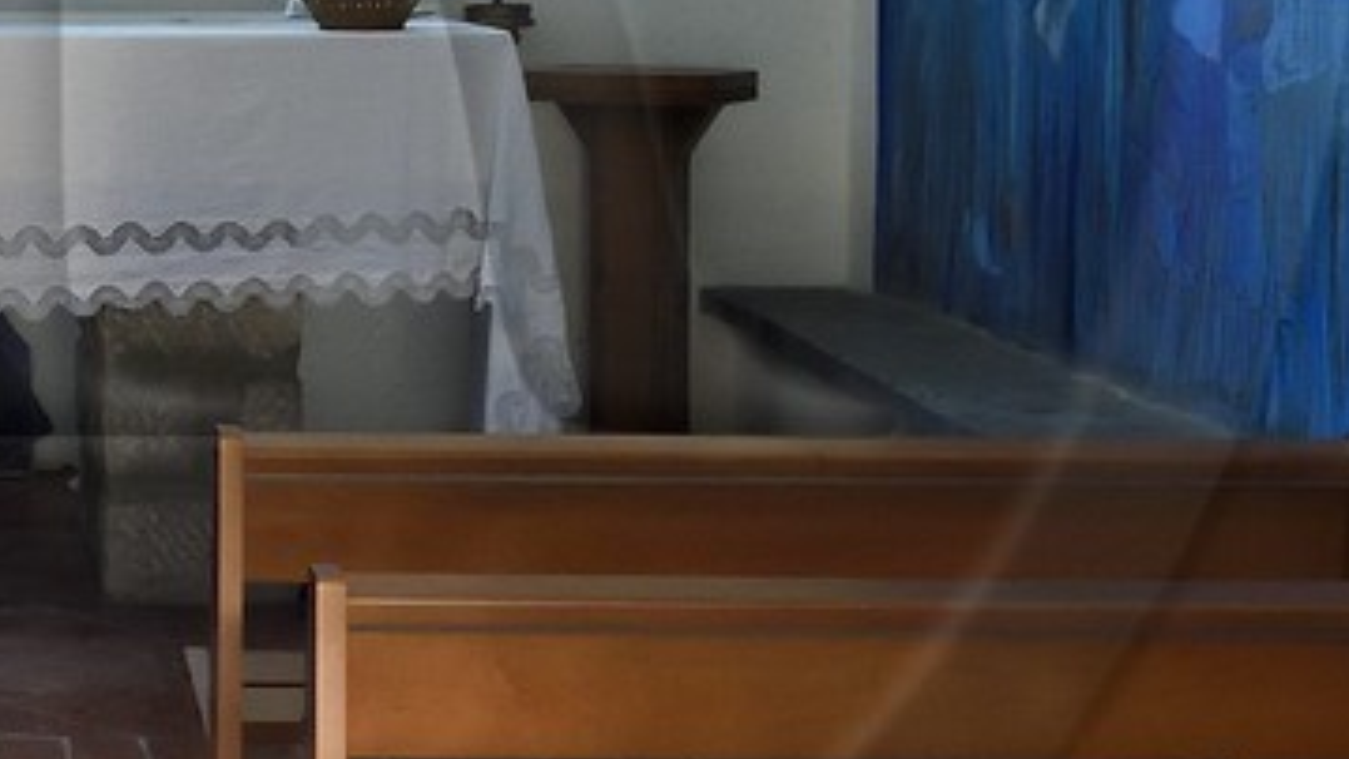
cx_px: -192
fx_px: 4007
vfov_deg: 10.6
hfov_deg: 18.3
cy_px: -173
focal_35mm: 112
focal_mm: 24
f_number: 8
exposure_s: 1/50
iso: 3200
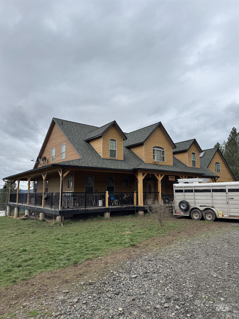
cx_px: 120
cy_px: 160
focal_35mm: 24
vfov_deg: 71.6
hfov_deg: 56.8
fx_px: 221
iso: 80
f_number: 1.78
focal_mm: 6.76
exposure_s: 1/1923
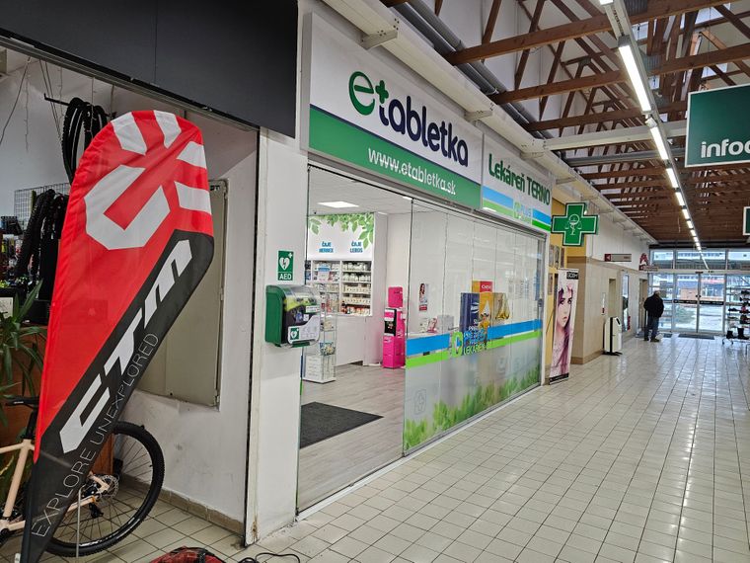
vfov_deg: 58.9
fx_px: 498
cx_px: 375
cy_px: 282
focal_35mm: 23
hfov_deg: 73.9
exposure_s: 1/100
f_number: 1.7
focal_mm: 6.3
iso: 160
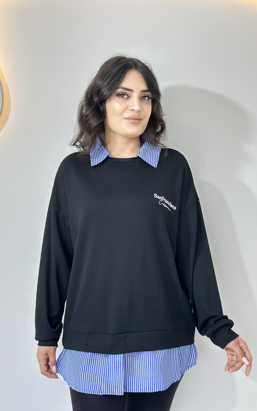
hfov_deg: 25.3
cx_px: 120
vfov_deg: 39.6
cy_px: 205
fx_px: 572
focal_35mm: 51
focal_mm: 6.86
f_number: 1.78
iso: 64
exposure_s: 1/117
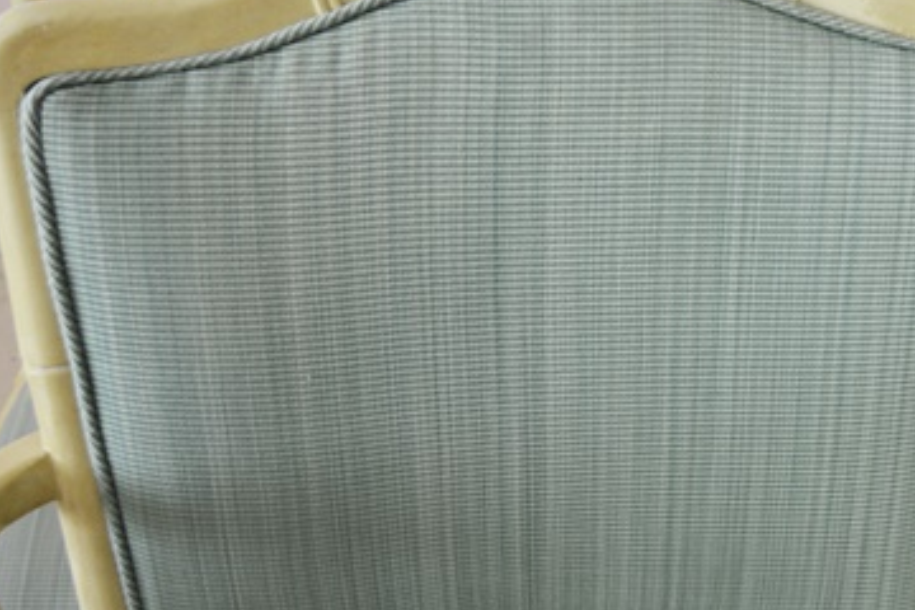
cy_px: 269
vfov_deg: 24.6
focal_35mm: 55
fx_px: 1398
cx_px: 651
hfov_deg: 35.7
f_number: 4
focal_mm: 22
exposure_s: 1/60
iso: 450
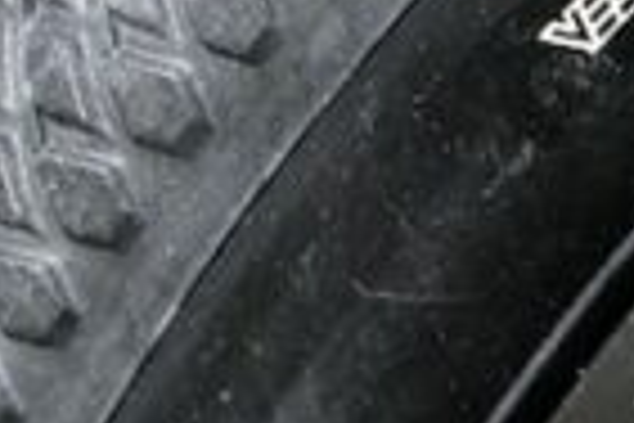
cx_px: 1601
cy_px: -542
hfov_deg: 6.0
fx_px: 5741
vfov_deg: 4.1
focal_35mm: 326
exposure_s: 1/850
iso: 400
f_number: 5.6
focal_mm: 30
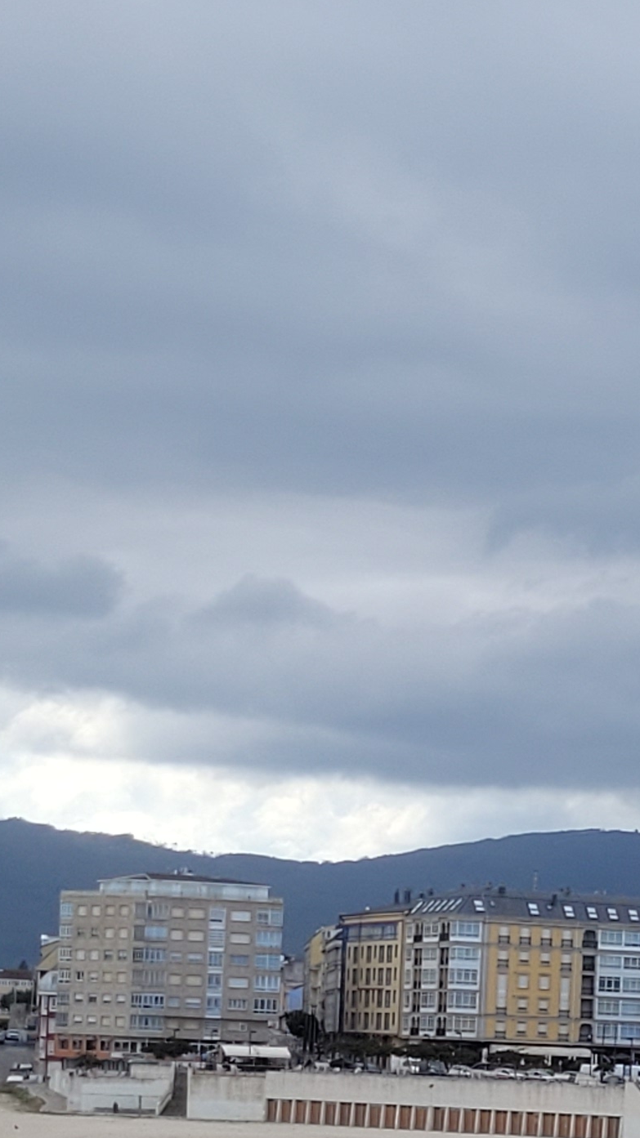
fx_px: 2475
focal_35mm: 82
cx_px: 1273
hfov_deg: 12.9
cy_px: 1100
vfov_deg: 24.9
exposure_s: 1/2060
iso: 40
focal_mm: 5.4
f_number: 1.8
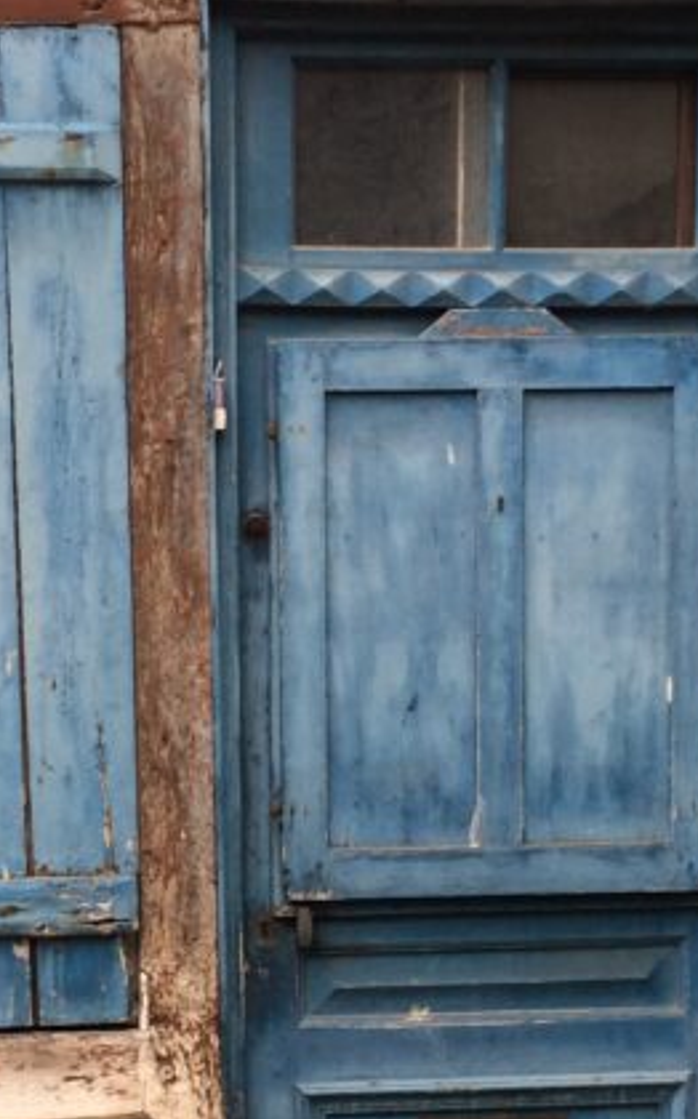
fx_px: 2286
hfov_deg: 17.2
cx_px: 141
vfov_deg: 27.2
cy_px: 805
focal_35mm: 75
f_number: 2.2
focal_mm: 4.15
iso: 32
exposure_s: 1/289
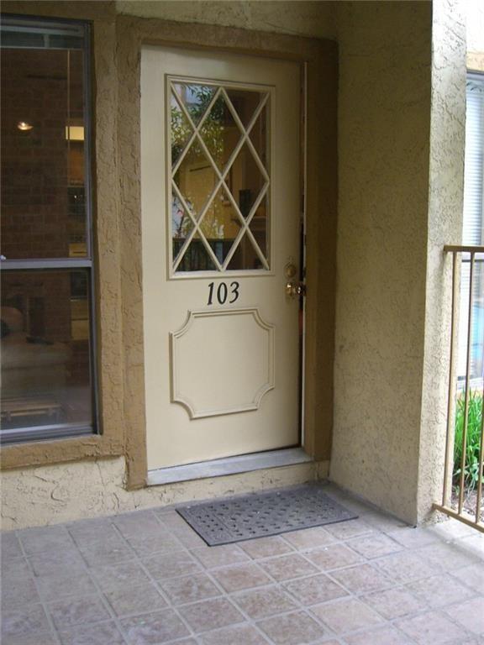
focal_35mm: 38
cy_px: 322
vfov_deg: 49.0
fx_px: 708
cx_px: 242
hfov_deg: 37.7
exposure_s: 1/80
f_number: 2.8
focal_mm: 7.9
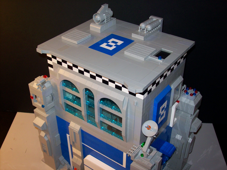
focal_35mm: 45
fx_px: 295
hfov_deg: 42.1
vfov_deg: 32.2
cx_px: 114
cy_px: 85
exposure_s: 1/73.6
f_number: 3
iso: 80
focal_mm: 7.6
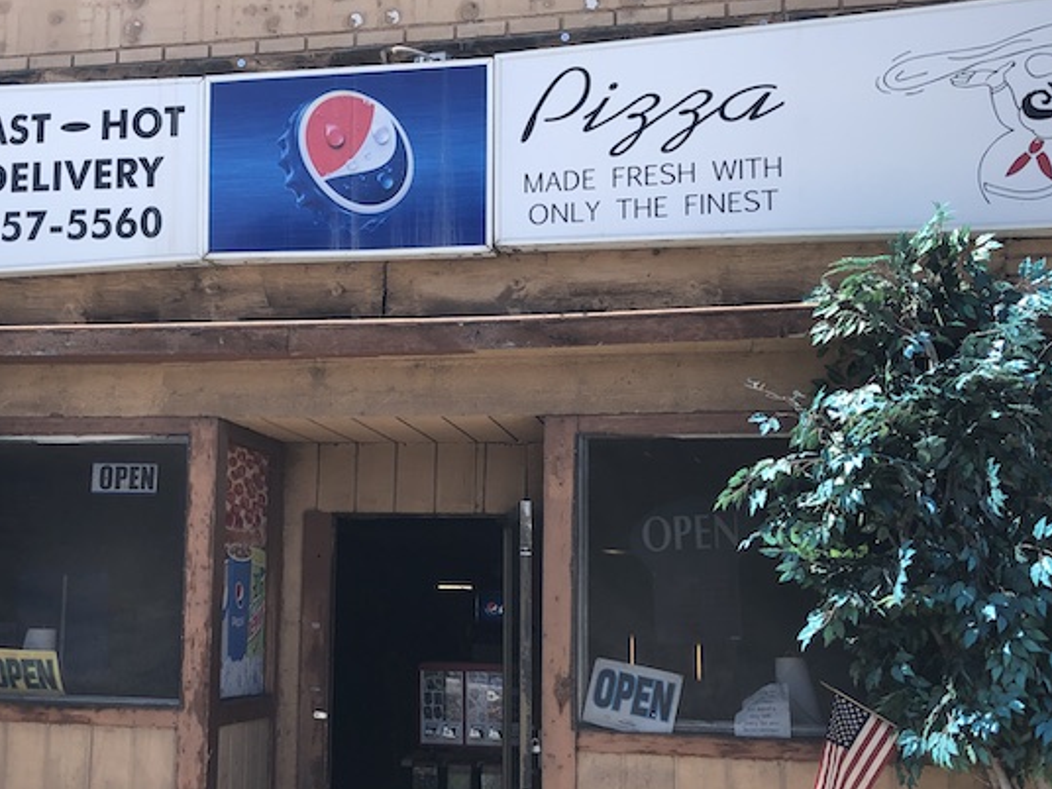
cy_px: 466
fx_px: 1428
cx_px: 363
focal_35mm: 47
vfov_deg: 30.8
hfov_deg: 40.0
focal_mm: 3.99
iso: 20
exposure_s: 1/750
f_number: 1.8
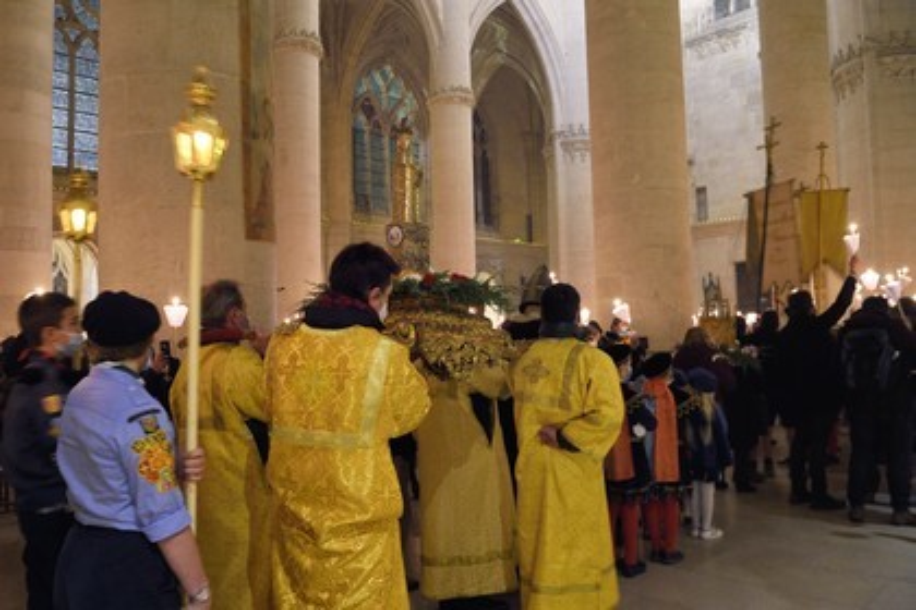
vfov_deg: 53.1
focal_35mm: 24
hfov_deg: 73.7
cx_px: 458
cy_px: 305
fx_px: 611
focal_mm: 24
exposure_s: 1/5
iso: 1600
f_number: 5.6
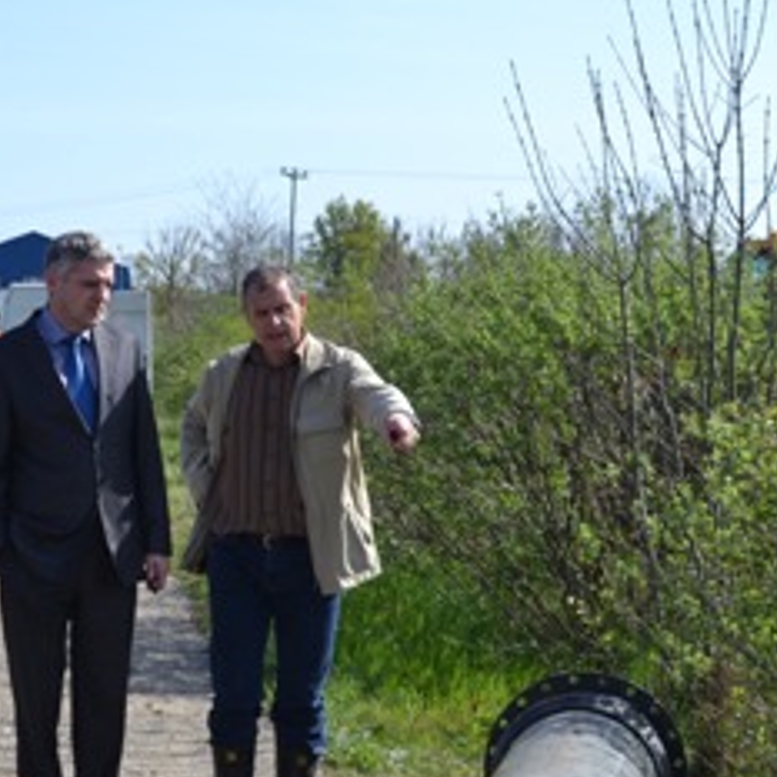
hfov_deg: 20.5
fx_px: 2133
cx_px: 200
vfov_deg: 20.5
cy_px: 579
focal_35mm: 84
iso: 100
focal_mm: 24
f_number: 7.1
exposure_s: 1/200
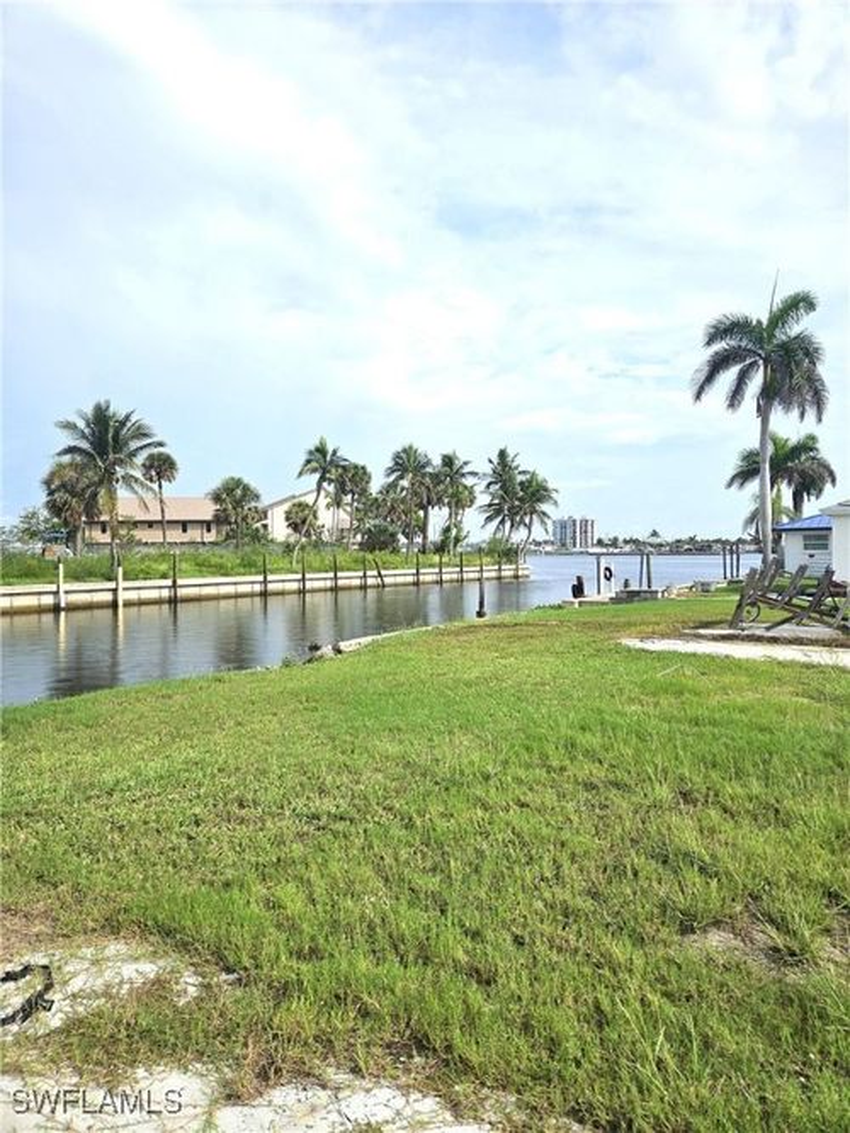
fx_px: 753
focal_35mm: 23
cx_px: 425
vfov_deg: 73.9
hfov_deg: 58.9
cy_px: 566
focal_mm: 5.4
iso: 25
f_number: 1.8
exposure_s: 1/3697
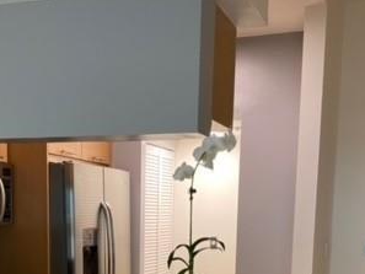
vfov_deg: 24.6
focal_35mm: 56
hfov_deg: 34.3
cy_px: 292
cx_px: 155
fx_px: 591
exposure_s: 1/60
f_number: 1.8
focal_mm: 4.25
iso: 125
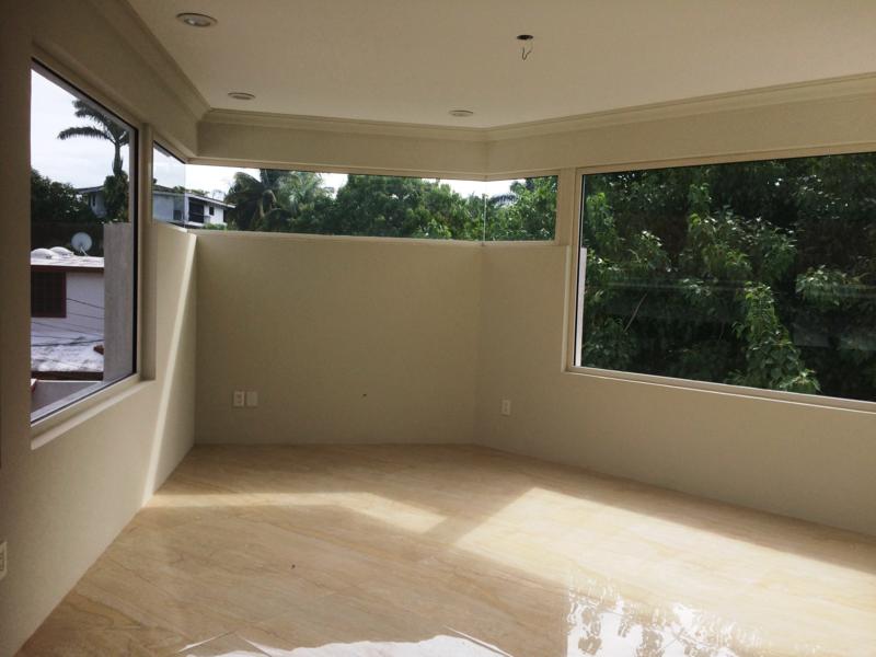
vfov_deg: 48.2
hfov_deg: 61.7
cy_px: 328
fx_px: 734
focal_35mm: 29
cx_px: 438
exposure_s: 1/695
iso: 32
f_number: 2.2
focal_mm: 4.15
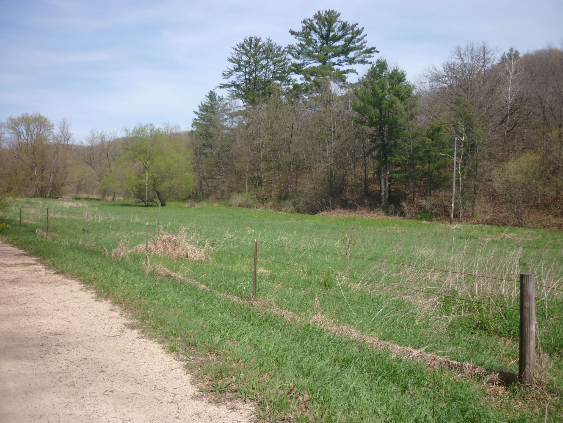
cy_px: 212
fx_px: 537
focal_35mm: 33
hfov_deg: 55.4
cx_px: 282
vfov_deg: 42.9
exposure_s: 1/160
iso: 80
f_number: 8
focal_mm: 5.5
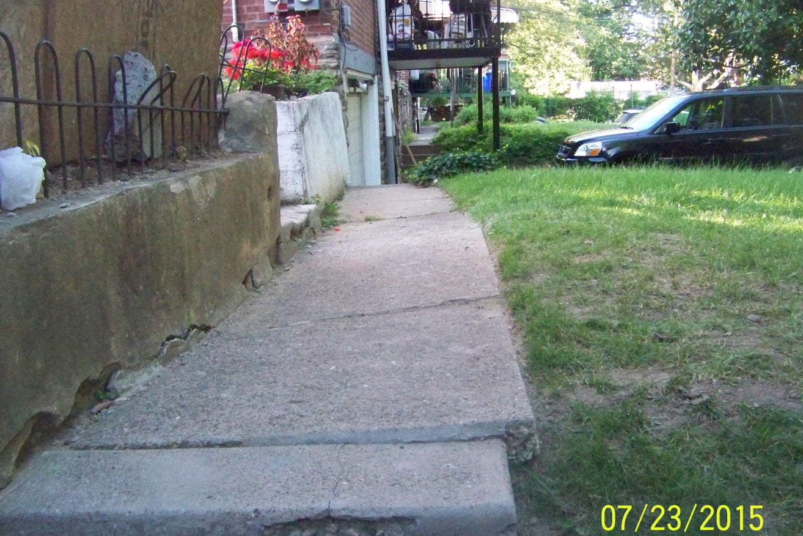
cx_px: 401
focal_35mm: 38
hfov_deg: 50.7
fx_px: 848
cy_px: 291
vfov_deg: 35.0
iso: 800
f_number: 2.8
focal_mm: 5.85
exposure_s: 1/500
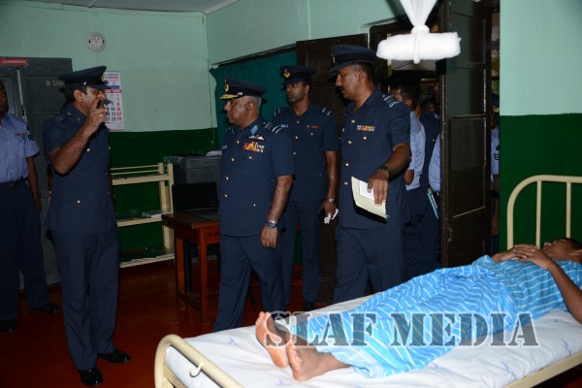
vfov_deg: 38.9
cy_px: 194
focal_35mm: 34
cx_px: 291
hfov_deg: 55.8
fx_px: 550
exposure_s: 1/80
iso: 250
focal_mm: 34
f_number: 4
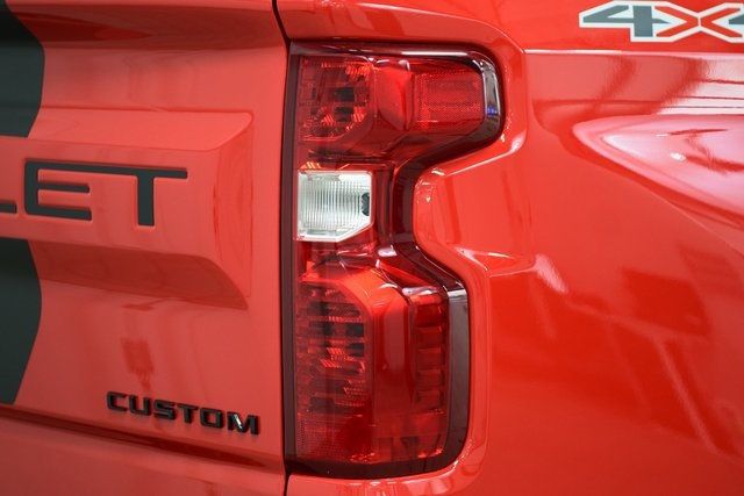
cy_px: 248
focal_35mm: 105
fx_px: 2170
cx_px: 372
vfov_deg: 13.0
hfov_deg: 19.5
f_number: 2.8
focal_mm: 70
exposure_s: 1/80
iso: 1600
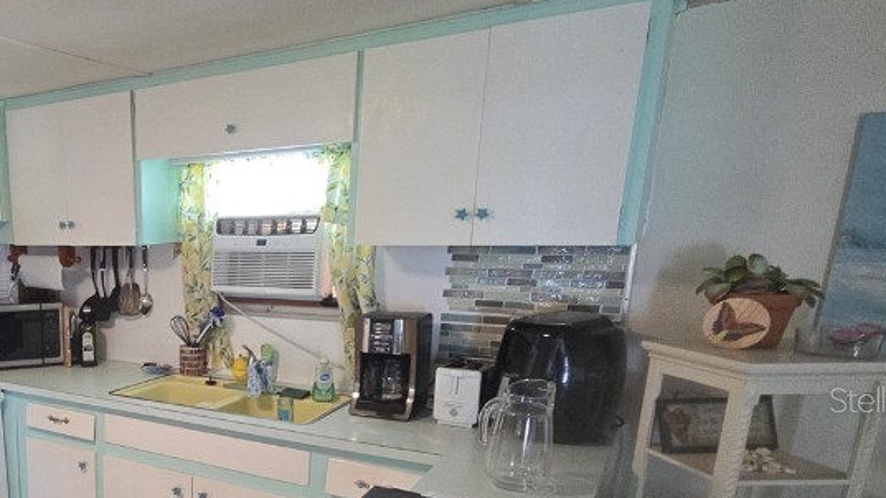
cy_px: 399
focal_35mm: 27
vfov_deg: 41.1
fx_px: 634
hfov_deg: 62.1
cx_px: 140
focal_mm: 2.2
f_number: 2.2
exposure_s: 1/60
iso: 160
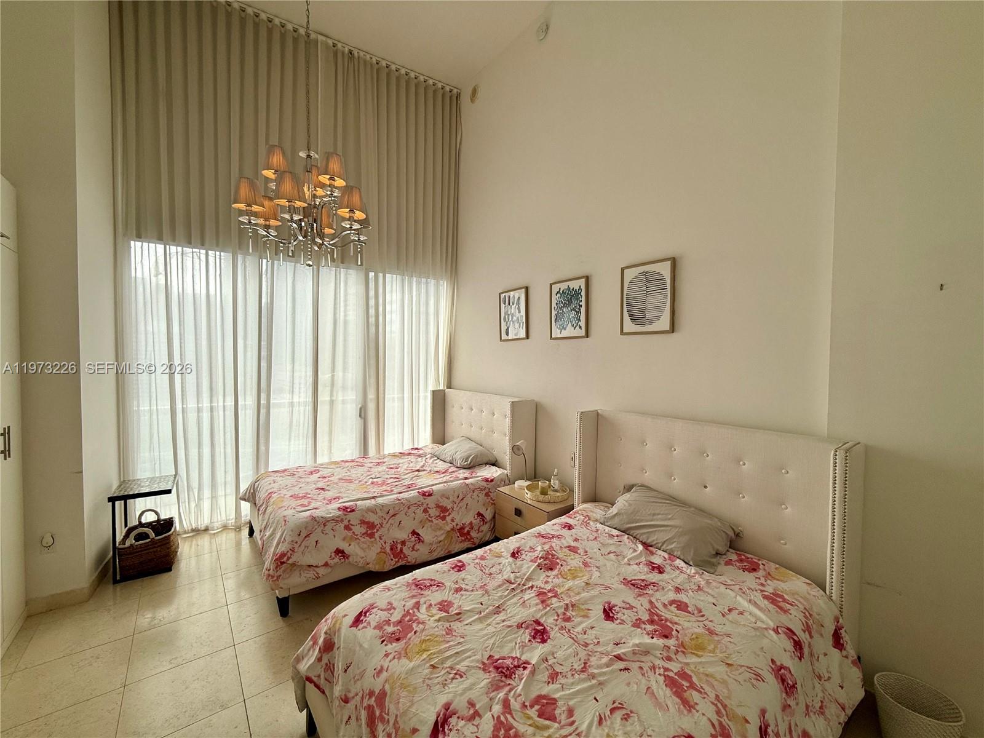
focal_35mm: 14
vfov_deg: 85.7
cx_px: 492
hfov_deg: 102.1
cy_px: 369
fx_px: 398
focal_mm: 2.22
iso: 50
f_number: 2.2
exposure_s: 1/451
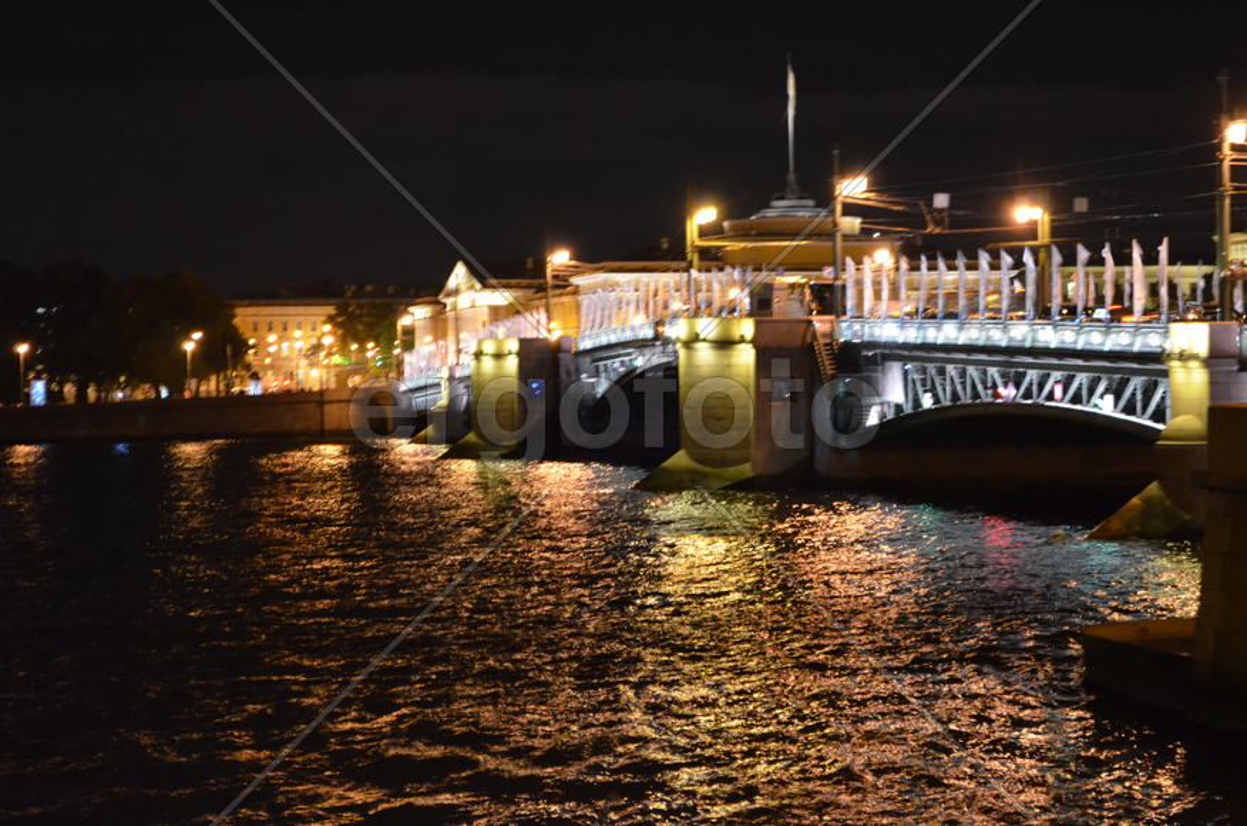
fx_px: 2851
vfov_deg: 16.5
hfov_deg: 24.7
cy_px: 413
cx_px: 624
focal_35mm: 82
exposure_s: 1/10
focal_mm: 55
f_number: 5.6
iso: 3200
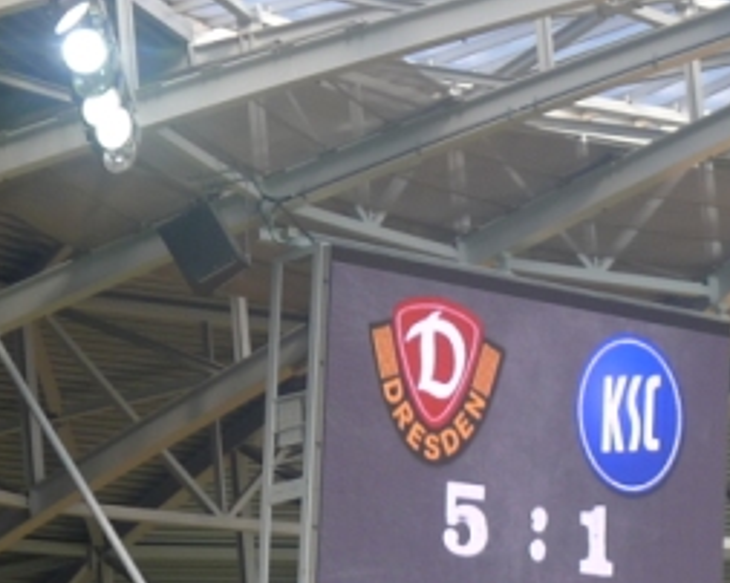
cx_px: 410
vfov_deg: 5.2
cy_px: 465
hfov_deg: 6.5
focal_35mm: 296
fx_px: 6390
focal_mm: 19.2
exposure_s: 1/200
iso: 80
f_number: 3.3
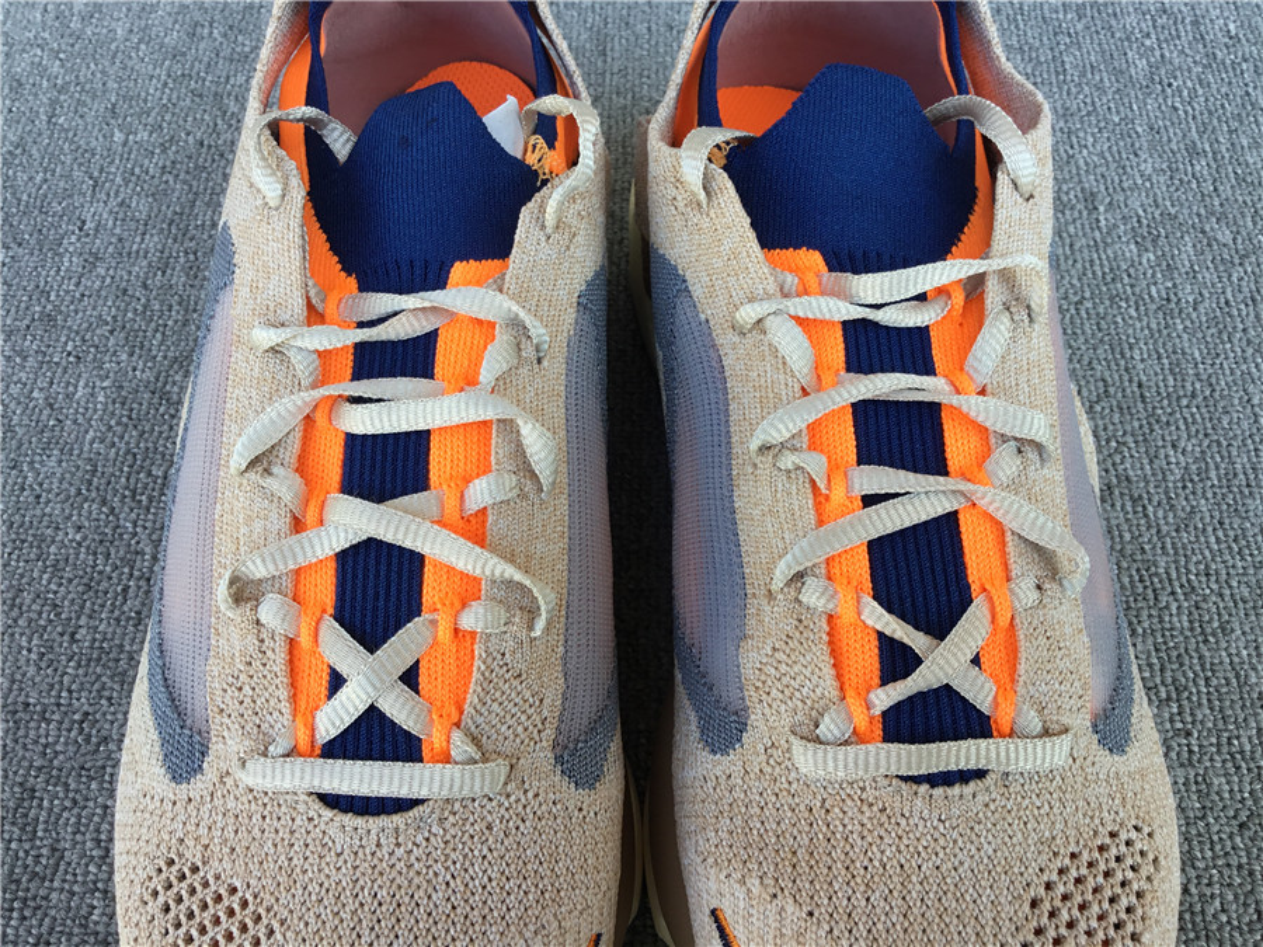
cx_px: 632
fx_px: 1131
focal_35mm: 31
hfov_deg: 58.4
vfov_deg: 45.4
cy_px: 474
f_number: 2.4
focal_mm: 3.3
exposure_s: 1/100
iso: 25
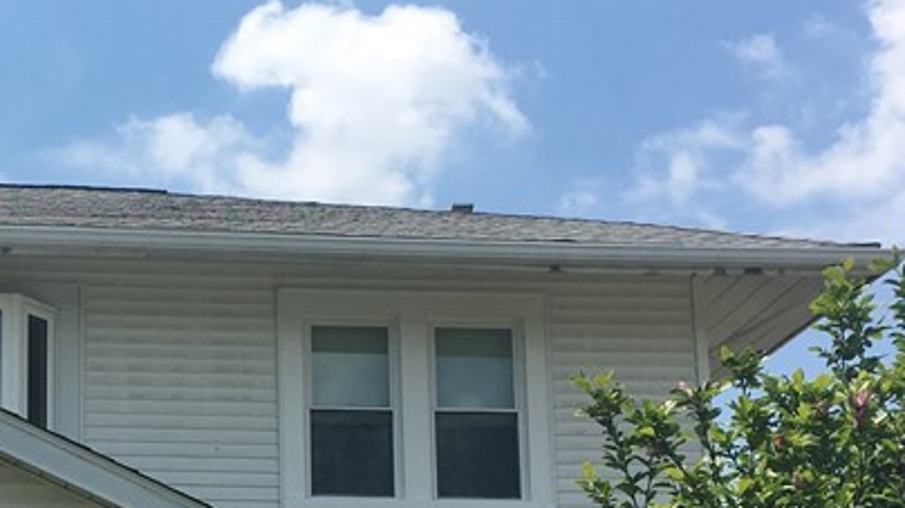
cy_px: 577
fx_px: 1919
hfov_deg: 25.5
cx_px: 45
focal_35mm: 80
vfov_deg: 14.7
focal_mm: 4.15
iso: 25
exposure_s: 1/2262
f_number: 2.2
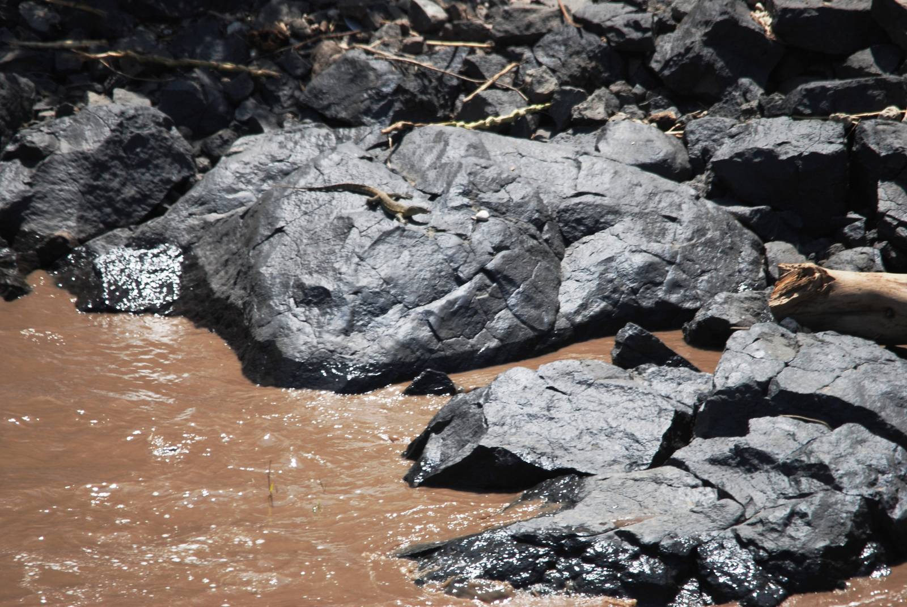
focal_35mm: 750
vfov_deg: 1.8
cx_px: 454
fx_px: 18918
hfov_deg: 2.7
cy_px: 304
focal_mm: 500
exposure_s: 1/500
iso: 200
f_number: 6.3
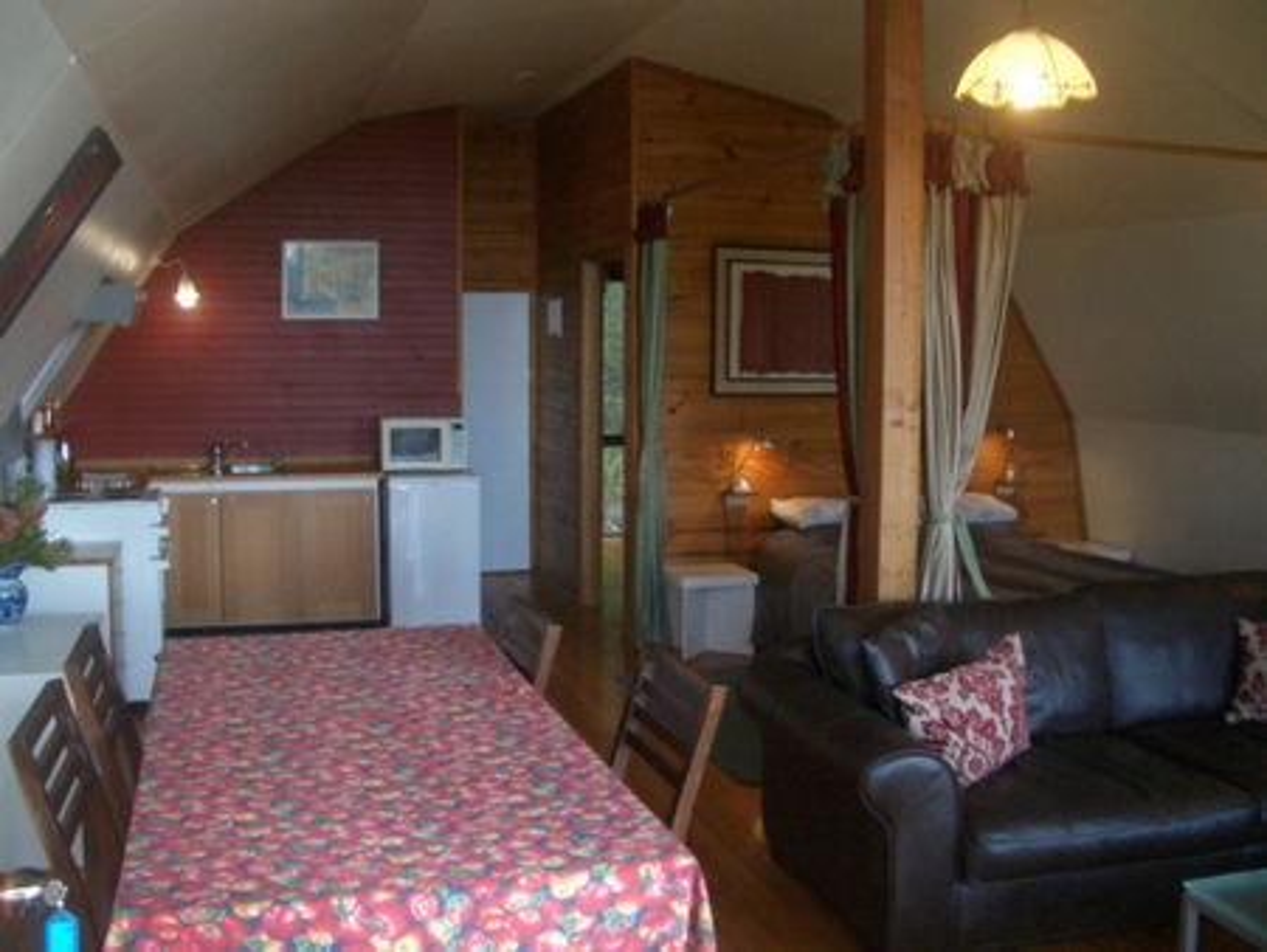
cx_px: 634
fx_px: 1282
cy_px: 476
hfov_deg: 52.6
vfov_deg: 40.7
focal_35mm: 35
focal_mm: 5.8
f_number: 2.6
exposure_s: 1/160
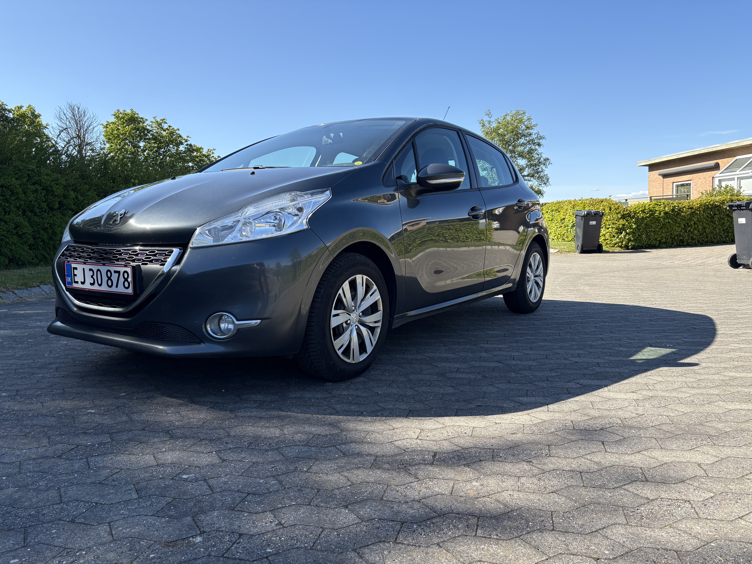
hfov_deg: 67.3
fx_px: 565
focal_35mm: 26
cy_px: 282
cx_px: 376
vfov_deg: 53.1
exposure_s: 1/1626
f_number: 1.6
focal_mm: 5.96
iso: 50
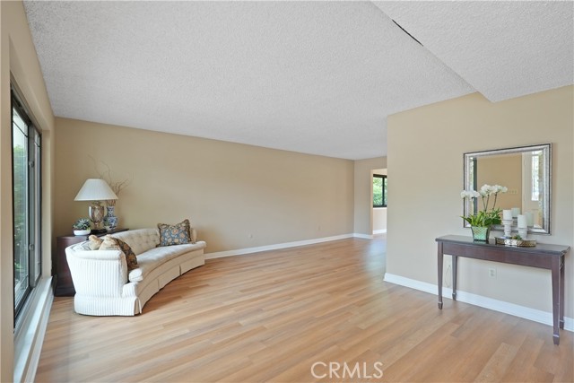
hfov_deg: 96.7
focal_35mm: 16
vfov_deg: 73.8
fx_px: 255
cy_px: 192
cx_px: 287
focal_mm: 16
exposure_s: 1/15
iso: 800
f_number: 4
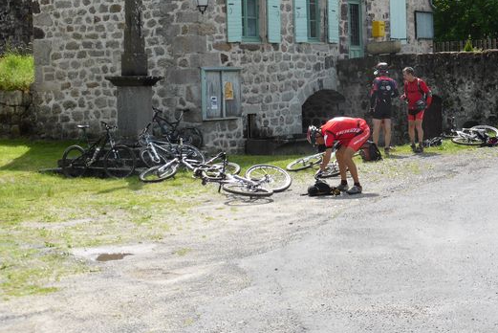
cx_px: 320
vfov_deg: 18.9
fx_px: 997
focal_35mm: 72
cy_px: 98
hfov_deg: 27.9
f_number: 4.2
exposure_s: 1/400
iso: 100
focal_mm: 8.5
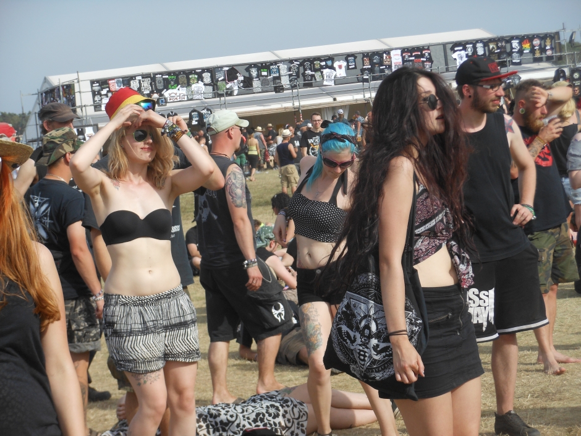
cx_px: 290
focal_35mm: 111
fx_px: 1863
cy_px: 218
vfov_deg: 13.3
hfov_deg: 17.7
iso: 80
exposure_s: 1/500
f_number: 4.8
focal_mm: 19.7
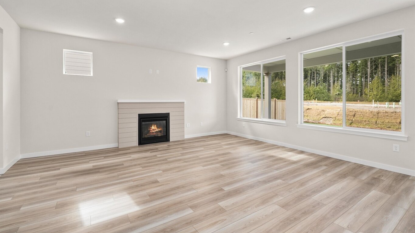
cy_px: 107
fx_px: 165
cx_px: 203
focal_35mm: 15
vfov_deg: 70.4
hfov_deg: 103.0
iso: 1000
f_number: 7.1
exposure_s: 1/20
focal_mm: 14
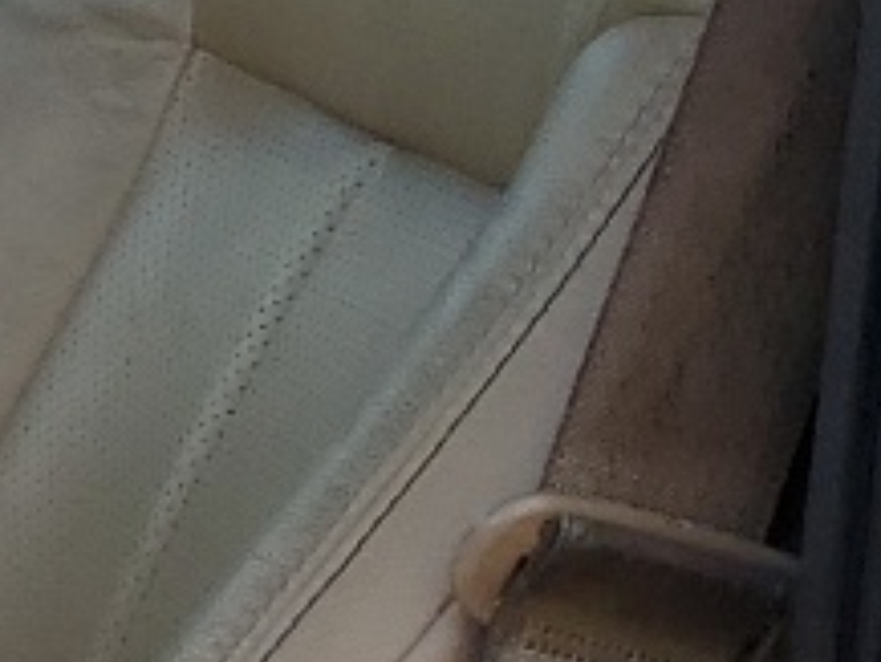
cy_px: 386
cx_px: -1624
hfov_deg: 8.8
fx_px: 4889
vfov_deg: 7.7
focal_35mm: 192
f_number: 1.5
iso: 50
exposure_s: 1/1667
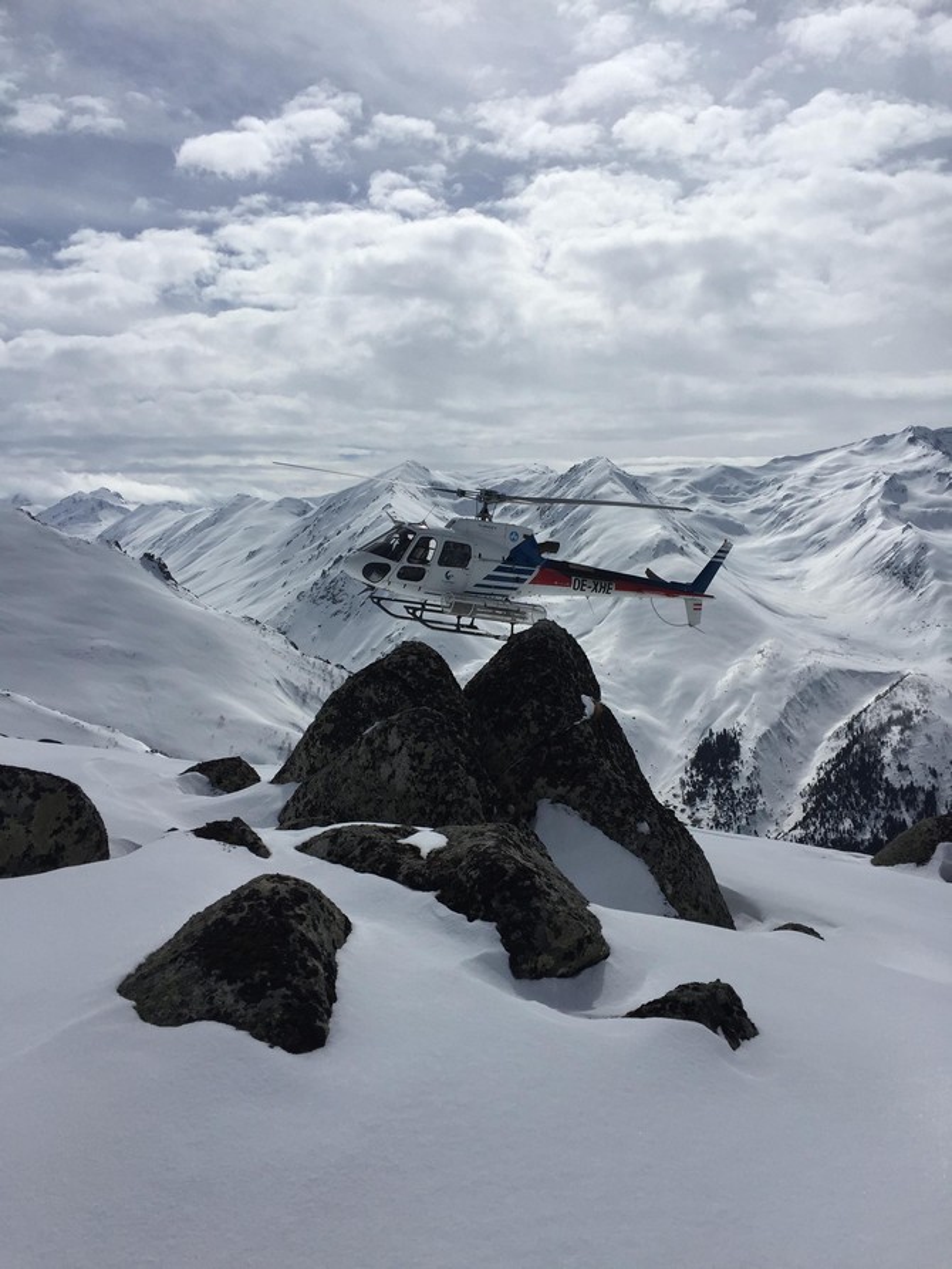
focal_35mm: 29
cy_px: 634
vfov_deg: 61.7
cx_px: 476
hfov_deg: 48.2
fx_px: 1063
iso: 32
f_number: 2.2
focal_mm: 4.15
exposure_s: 1/13333
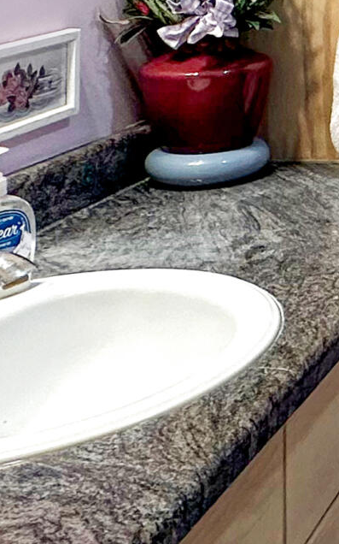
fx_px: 1036
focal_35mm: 70
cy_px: -47
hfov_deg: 14.4
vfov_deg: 27.1
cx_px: 740
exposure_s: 1/120
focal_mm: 2.22
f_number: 2.2
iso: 250
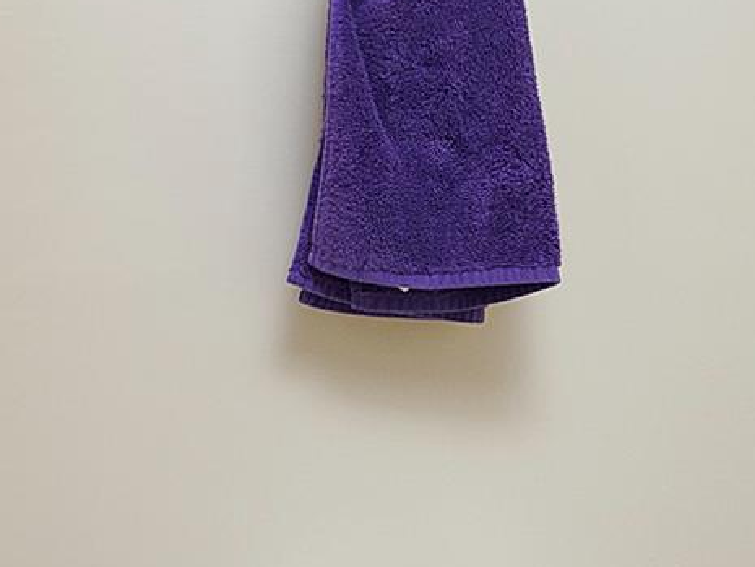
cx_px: 260
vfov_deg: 20.3
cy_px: 152
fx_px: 1571
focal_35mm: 72
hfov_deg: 26.9
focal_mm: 17
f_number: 8
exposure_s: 1/200
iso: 320
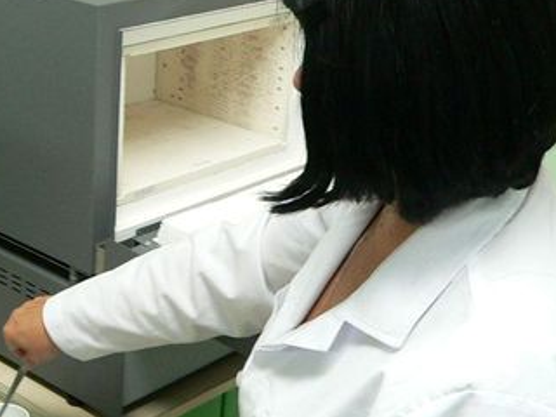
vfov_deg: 20.4
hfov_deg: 26.7
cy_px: 226
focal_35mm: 72
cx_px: 144
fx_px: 1156
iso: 200
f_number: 2.8
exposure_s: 1/5
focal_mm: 6
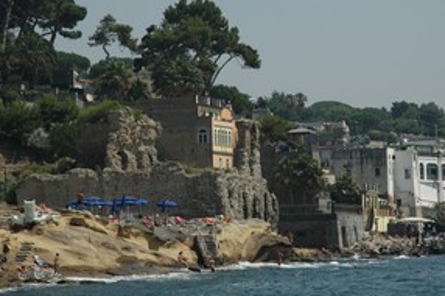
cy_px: 112
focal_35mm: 147
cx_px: 215
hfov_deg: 14.0
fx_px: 1815
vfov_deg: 9.3
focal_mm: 70
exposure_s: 1/500
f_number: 11
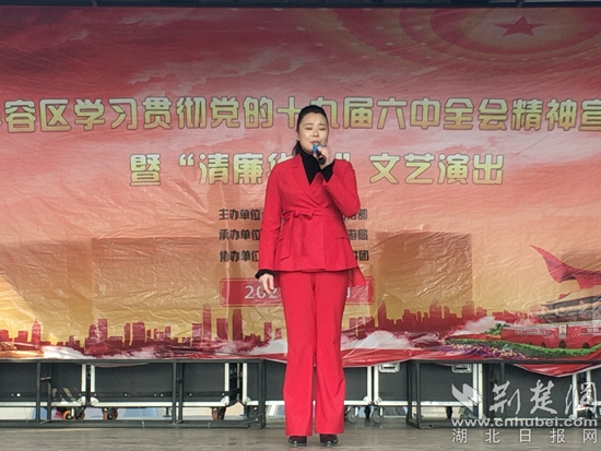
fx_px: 677
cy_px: 226
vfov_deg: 36.8
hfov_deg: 47.8
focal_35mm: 39
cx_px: 300
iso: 50
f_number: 2
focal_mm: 4.42
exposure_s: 1/109
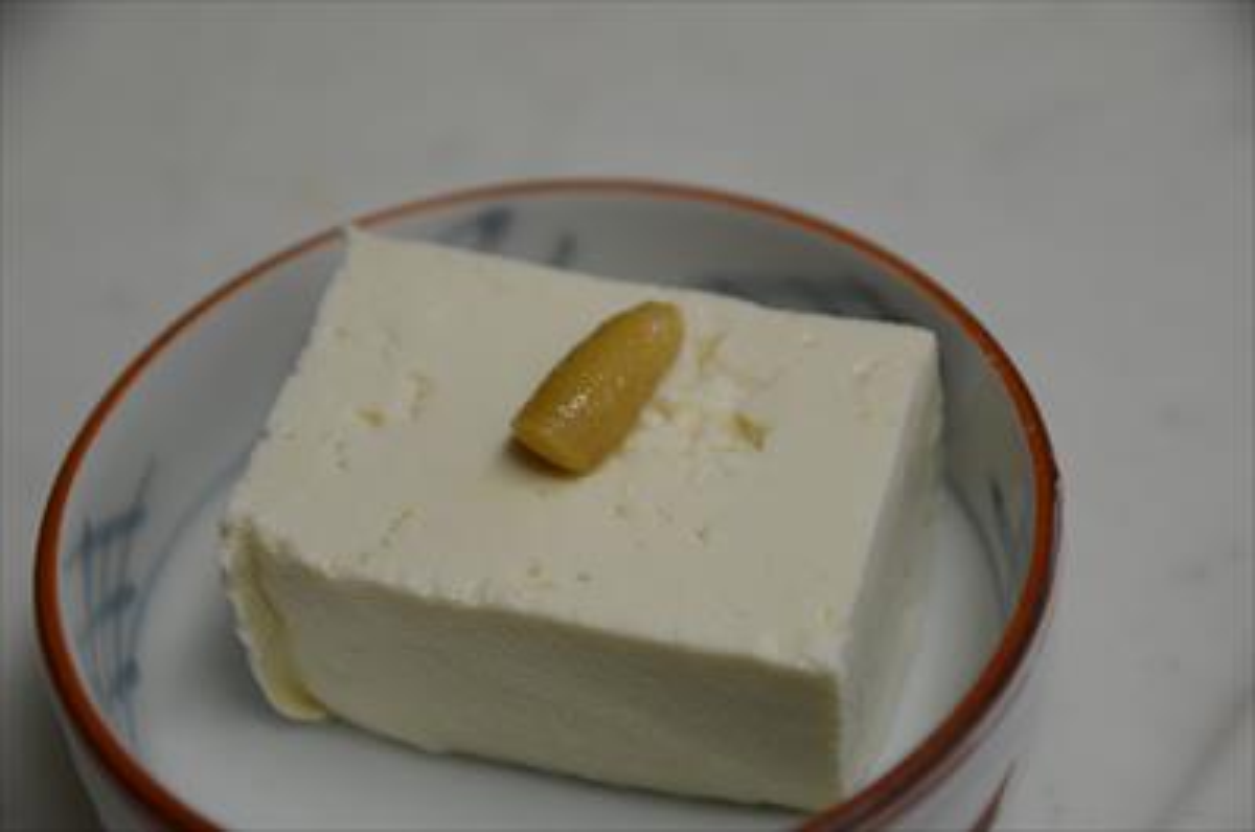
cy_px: 416
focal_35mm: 105
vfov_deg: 13.0
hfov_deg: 19.5
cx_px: 628
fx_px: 3653
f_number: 4
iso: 400
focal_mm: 70
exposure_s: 1/100
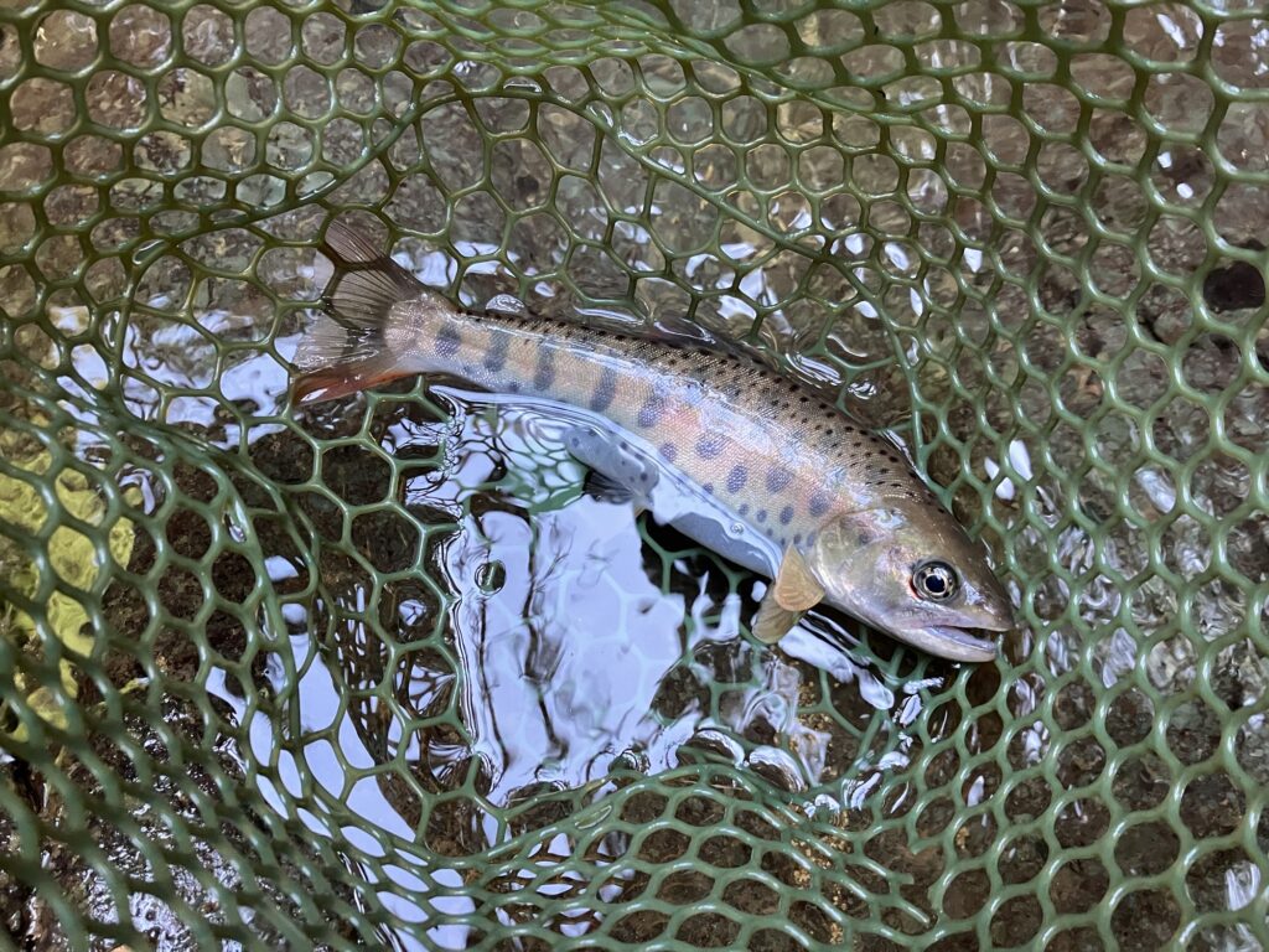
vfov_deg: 49.7
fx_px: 1026
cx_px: 634
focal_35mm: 28
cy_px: 476
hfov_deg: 63.4
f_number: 1.8
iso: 160
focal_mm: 3.99
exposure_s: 1/60
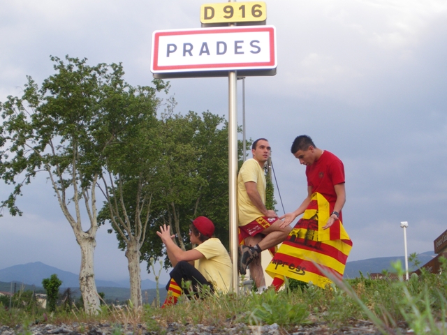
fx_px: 465
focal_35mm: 36
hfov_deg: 51.4
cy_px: 168
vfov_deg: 39.7
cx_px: 224
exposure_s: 1/125
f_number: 3.5
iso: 64
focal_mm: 6.3
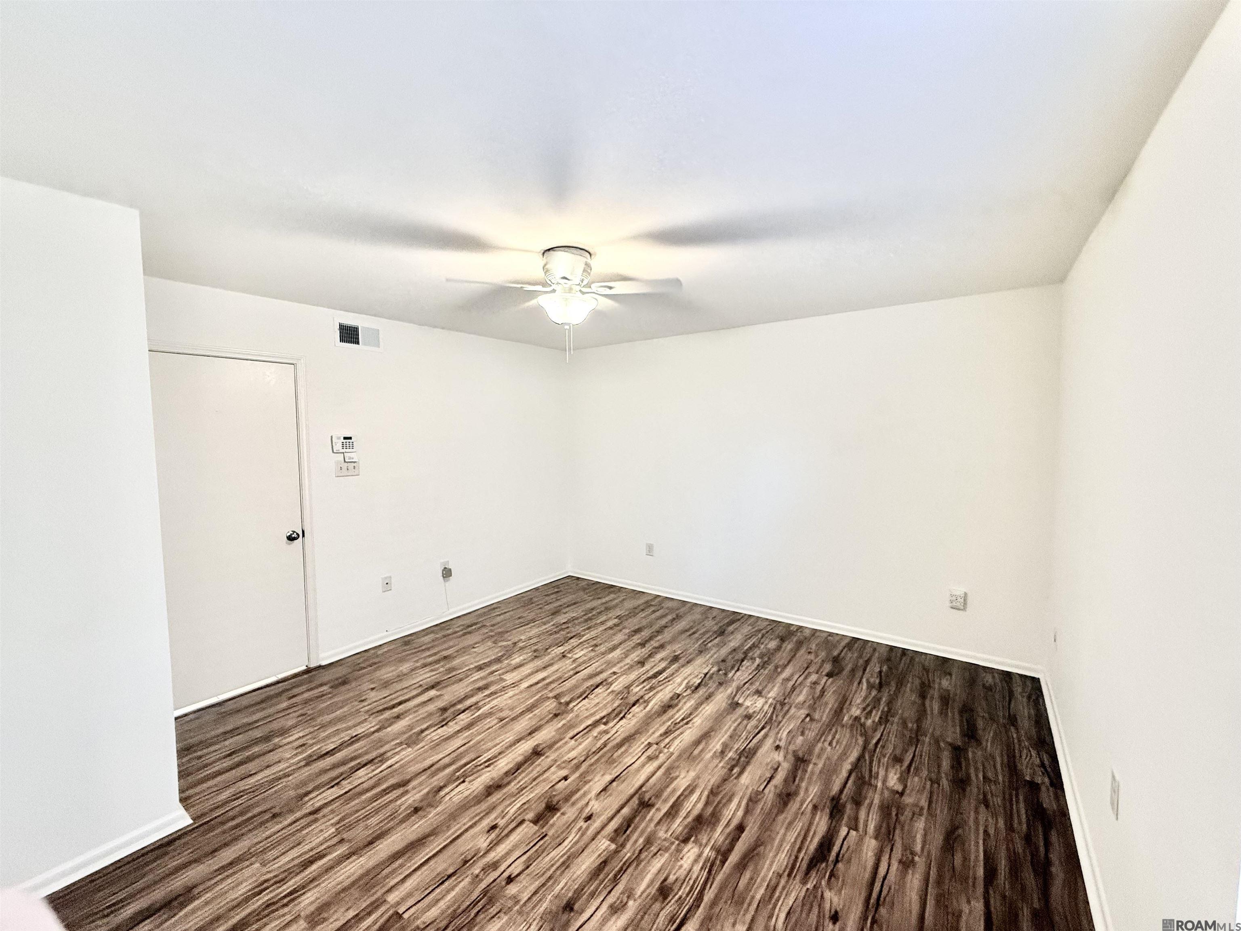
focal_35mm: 14
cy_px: 466
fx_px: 502
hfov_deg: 102.1
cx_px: 620
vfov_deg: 85.7
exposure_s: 1/60
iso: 320
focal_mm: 2.22
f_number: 2.2
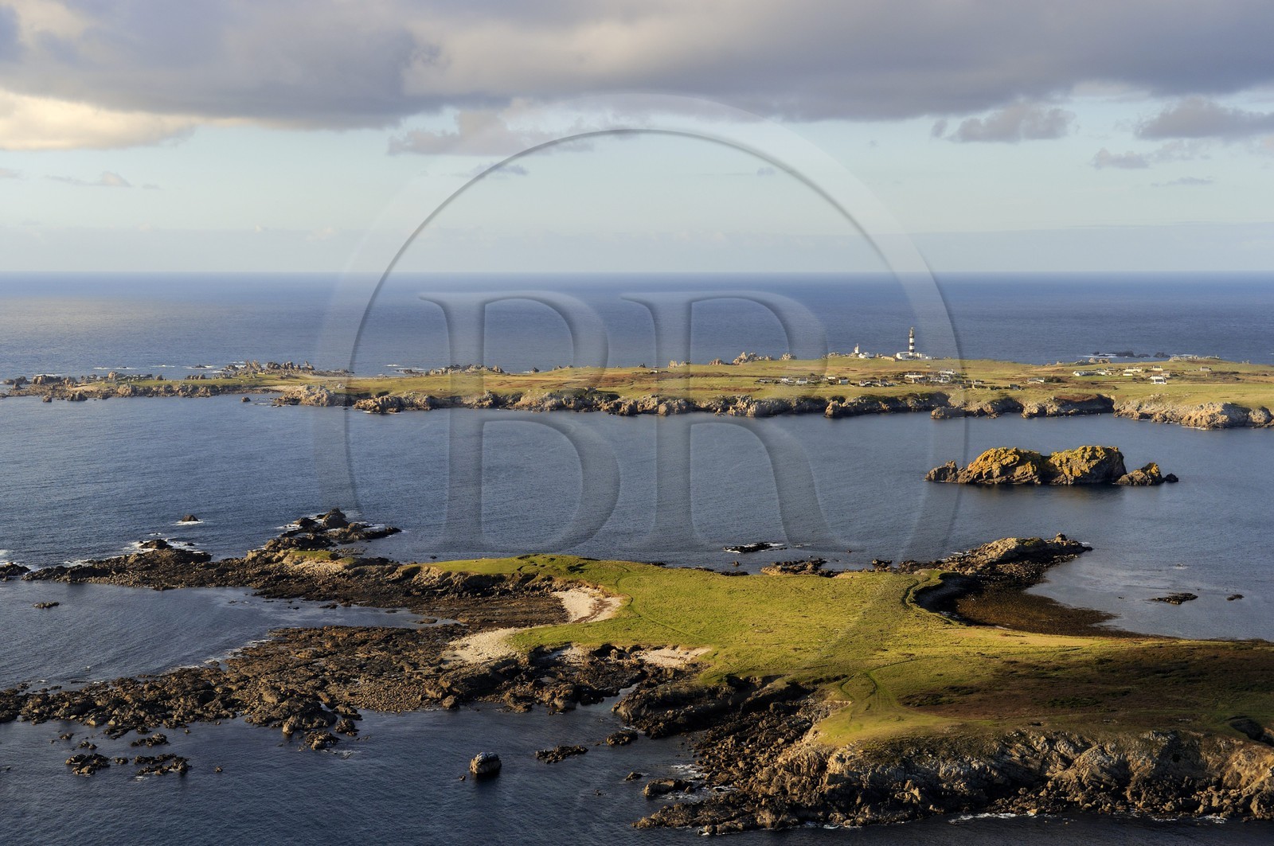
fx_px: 1980
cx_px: 637
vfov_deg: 24.1
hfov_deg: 35.7
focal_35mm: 56
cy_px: 423
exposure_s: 1/1000
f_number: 5.6
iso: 400
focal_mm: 56
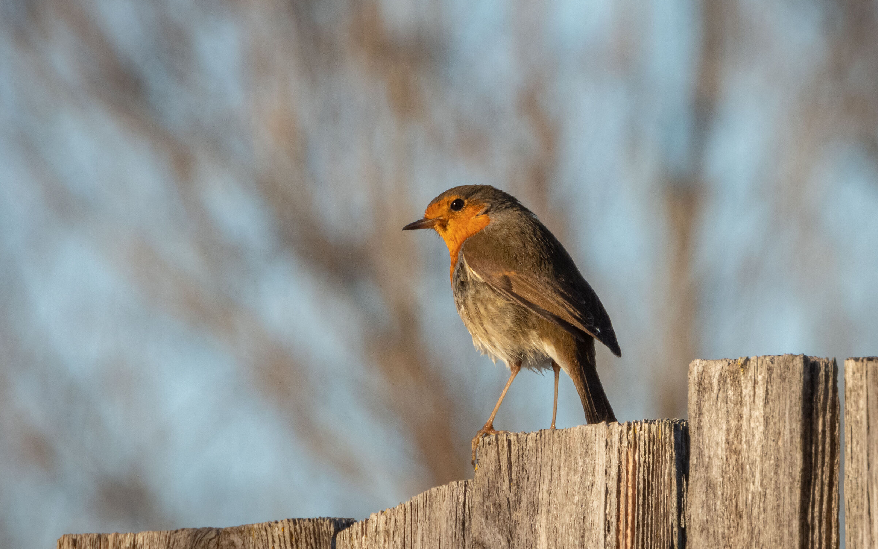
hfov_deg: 1.8
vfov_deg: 1.1
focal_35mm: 1167
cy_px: 295
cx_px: 439
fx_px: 27926
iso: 200
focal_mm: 198
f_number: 8
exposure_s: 1/400
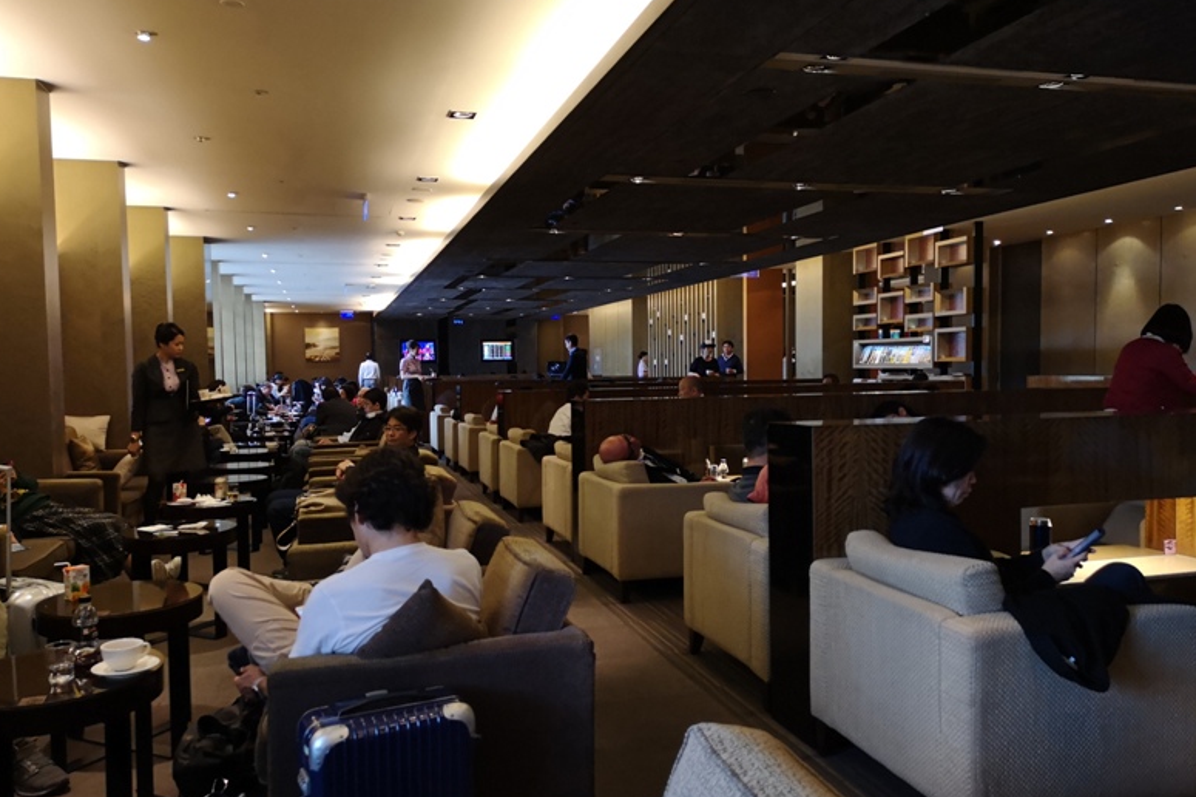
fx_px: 963
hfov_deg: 63.7
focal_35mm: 29
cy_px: 415
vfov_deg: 44.9
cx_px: 594
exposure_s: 1/100
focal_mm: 3.95
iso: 500
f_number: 1.8
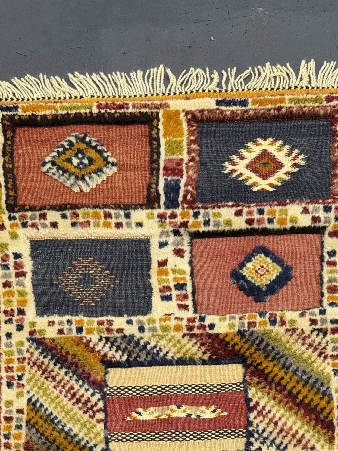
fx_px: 1562
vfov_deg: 16.4
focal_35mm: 120
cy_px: 226
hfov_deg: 12.3
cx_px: 169
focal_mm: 15.66
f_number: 2.8
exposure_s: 1/50
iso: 250
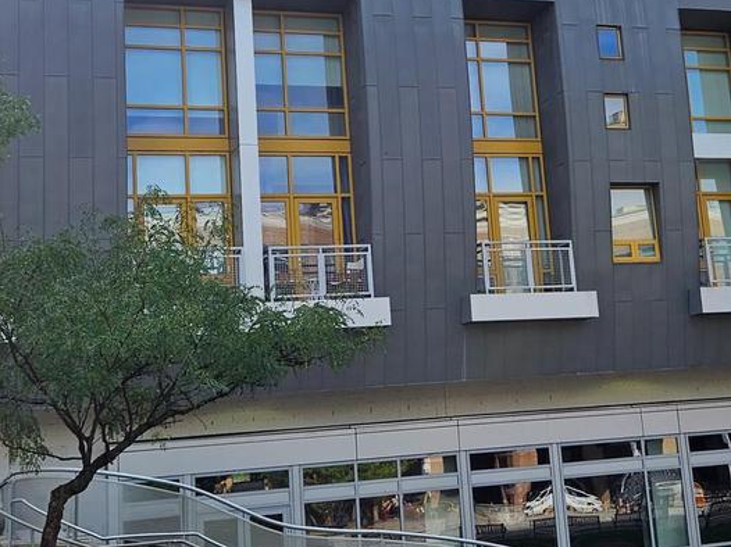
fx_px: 1330
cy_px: 129
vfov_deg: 23.0
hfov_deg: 30.5
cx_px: 488
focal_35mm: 63
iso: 25
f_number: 1.8
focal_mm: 5.4
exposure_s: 1/1809
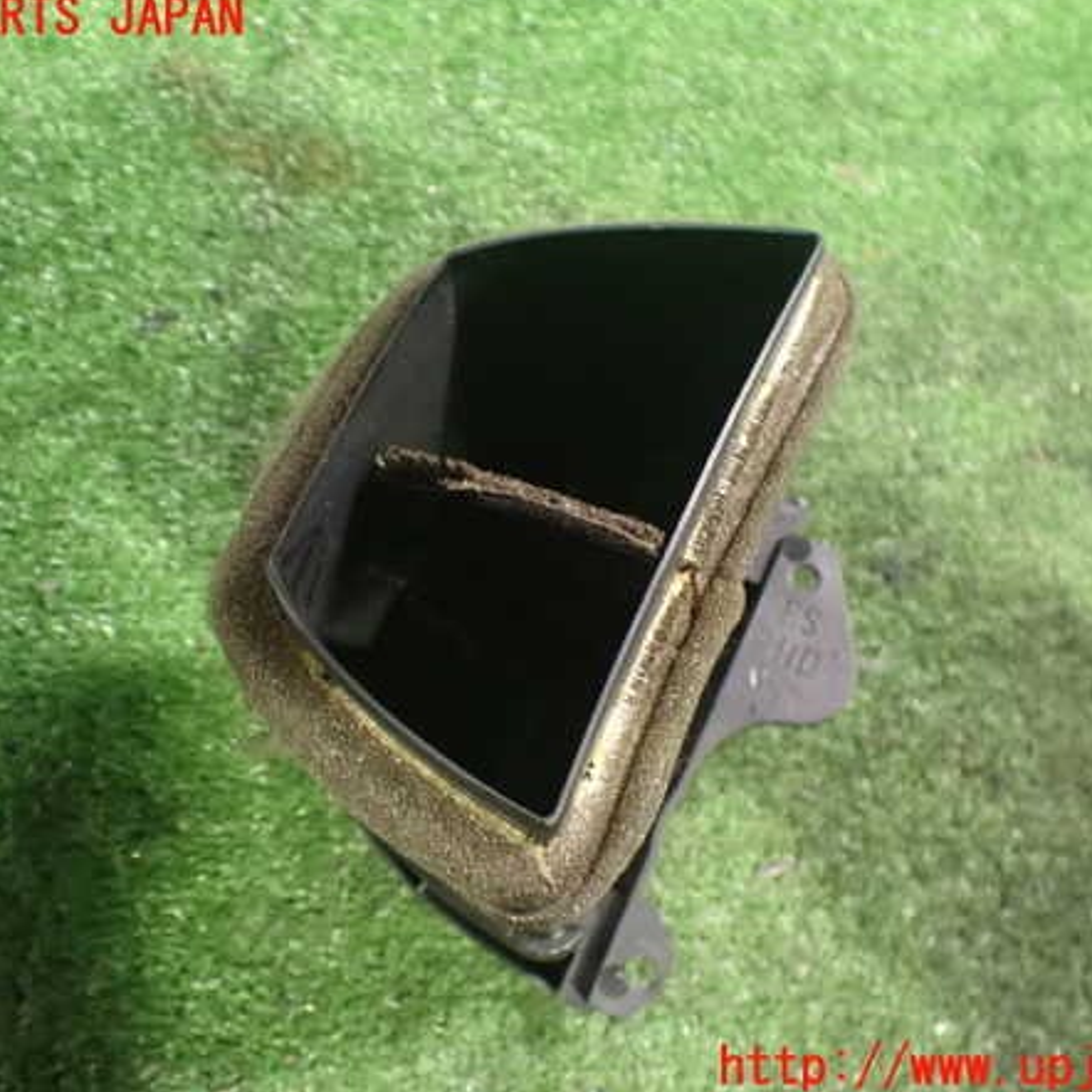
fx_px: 1285
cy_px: 544
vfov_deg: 46.0
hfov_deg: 46.0
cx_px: 536
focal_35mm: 36
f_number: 2.3
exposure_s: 1/30
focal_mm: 5.4
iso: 1600
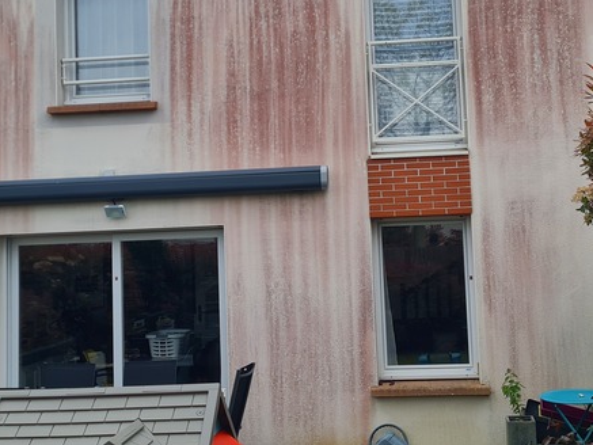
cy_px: 136
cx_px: 303
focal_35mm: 60
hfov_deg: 32.2
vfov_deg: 24.3
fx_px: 1028
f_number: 1.8
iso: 50
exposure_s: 1/1568
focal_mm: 5.4
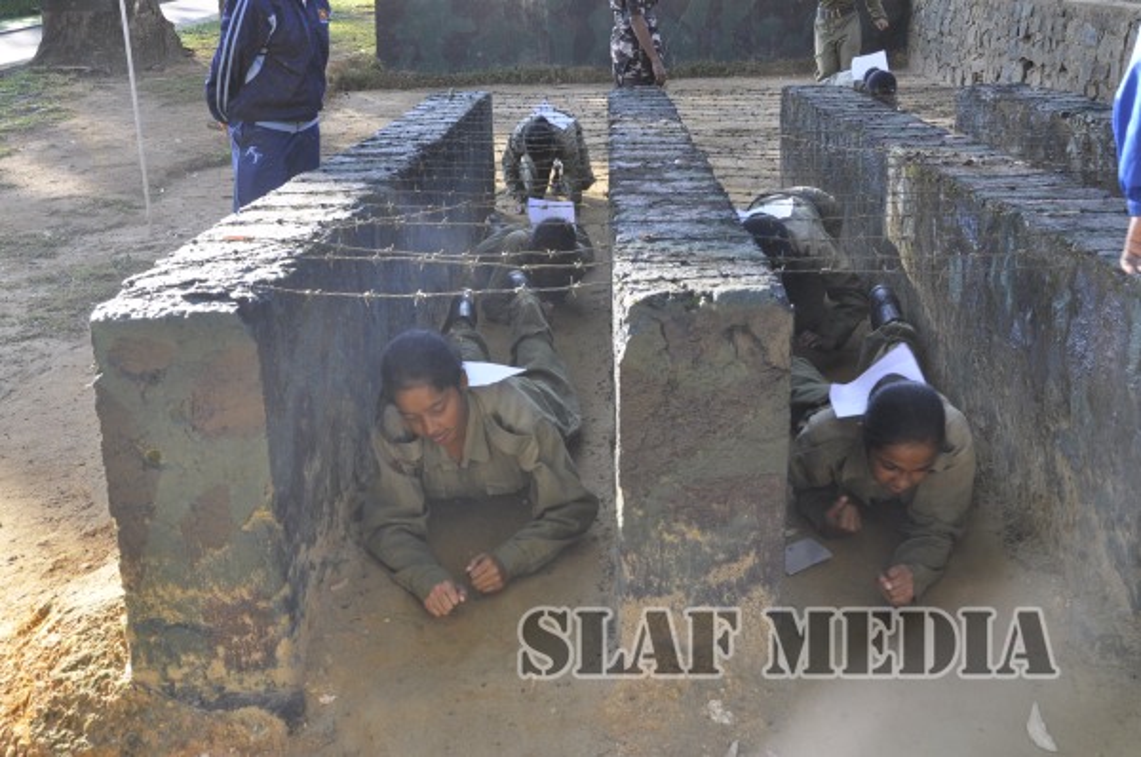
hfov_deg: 46.5
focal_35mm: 42
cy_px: 378
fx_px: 1329
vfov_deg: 31.8
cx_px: 570
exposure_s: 1/125
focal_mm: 28
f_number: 8
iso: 400
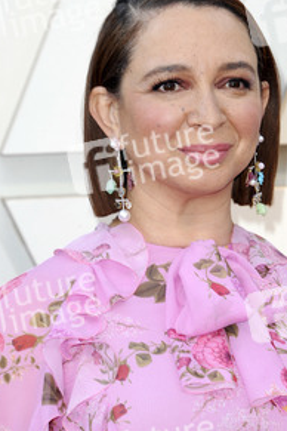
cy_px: 234
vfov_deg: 6.0
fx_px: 4113
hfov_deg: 4.0
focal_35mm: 344
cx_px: 187
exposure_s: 1/250
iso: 800
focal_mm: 250
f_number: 8
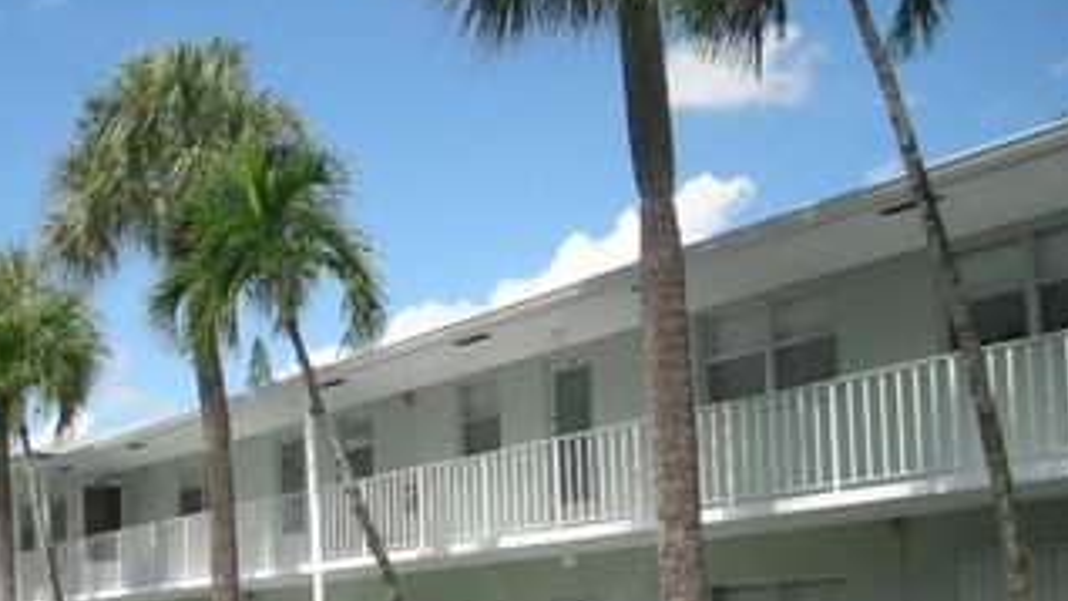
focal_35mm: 60
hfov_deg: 34.4
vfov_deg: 19.9
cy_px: 478
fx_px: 1699
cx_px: 316
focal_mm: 5.7
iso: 72
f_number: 5.7
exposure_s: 1/297
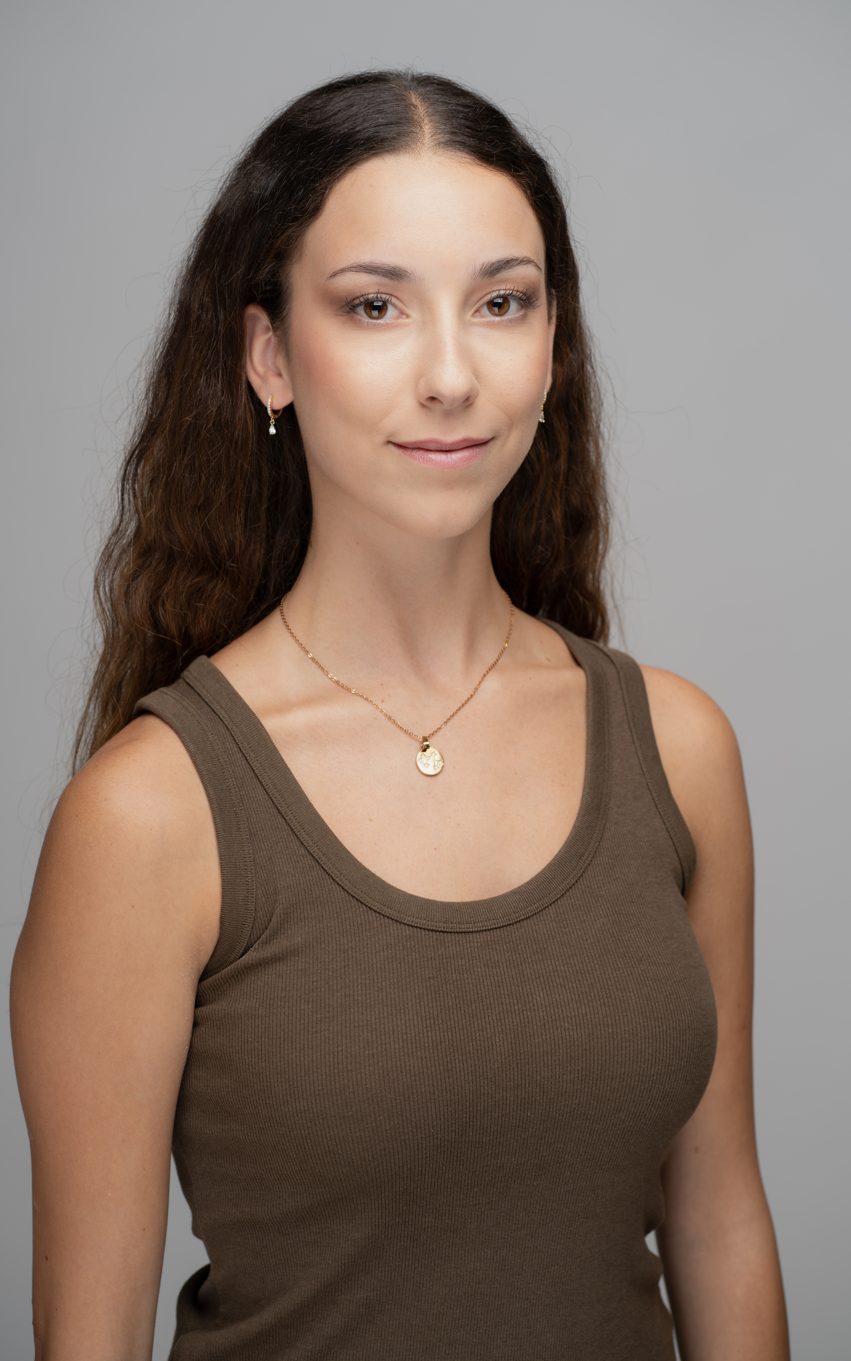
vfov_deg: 23.8
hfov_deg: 15.0
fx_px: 3228
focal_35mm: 87
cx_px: 406
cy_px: 678
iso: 50
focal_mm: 85
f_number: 5.6
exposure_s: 1/125
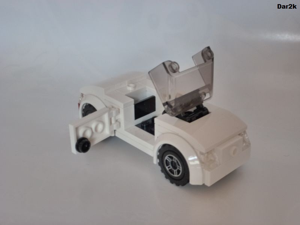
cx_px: 150
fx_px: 390
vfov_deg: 32.2
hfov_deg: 42.1
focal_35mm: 45
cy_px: 112
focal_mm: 8
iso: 400
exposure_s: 1/2.5
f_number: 4
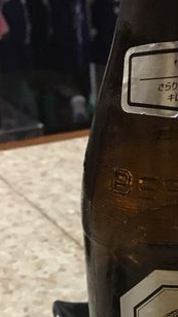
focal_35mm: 82
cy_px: 339
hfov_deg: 14.4
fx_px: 689
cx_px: 192
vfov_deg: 24.4
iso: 200
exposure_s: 1/30
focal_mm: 4.15
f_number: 2.2
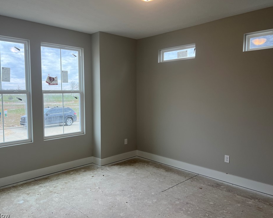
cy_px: 108
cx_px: 130
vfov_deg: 51.5
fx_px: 226
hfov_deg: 62.2
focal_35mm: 28
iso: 40
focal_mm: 5.7
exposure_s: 1/257
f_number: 1.5
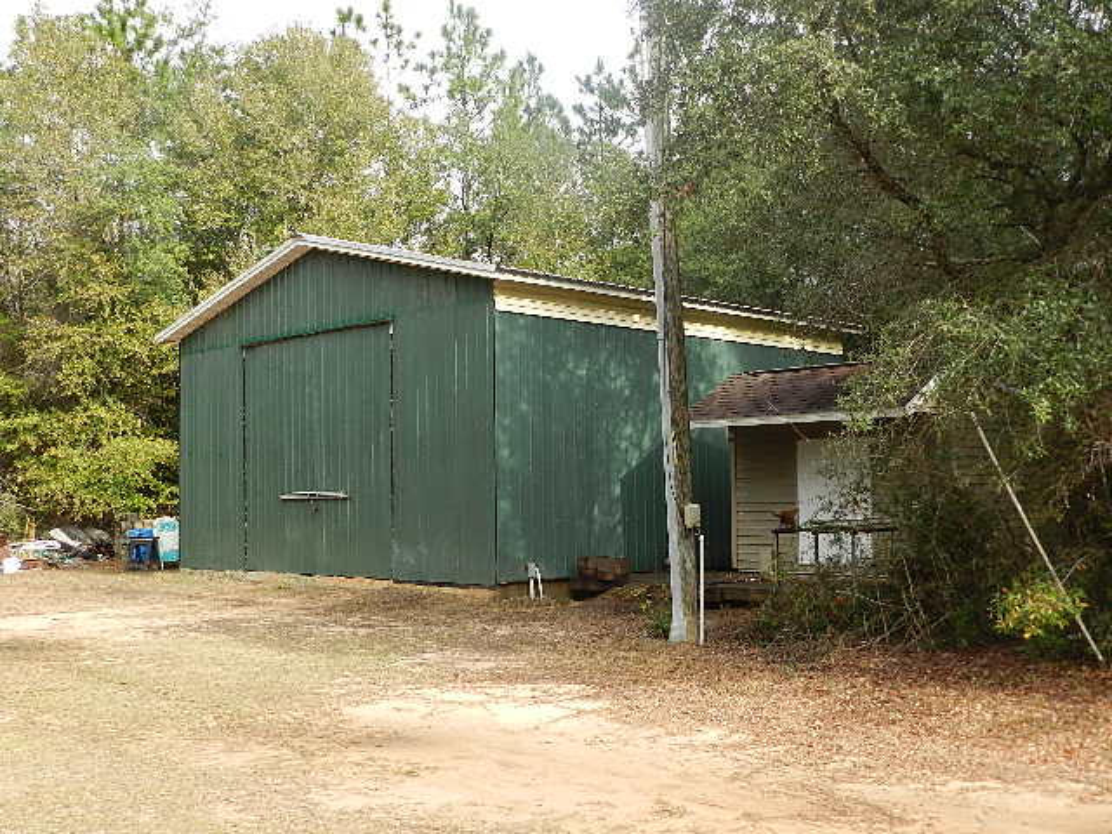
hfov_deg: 49.0
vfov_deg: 37.7
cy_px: 417
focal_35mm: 38
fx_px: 1221
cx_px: 556
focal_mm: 6.7
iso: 160
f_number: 4
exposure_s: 1/400
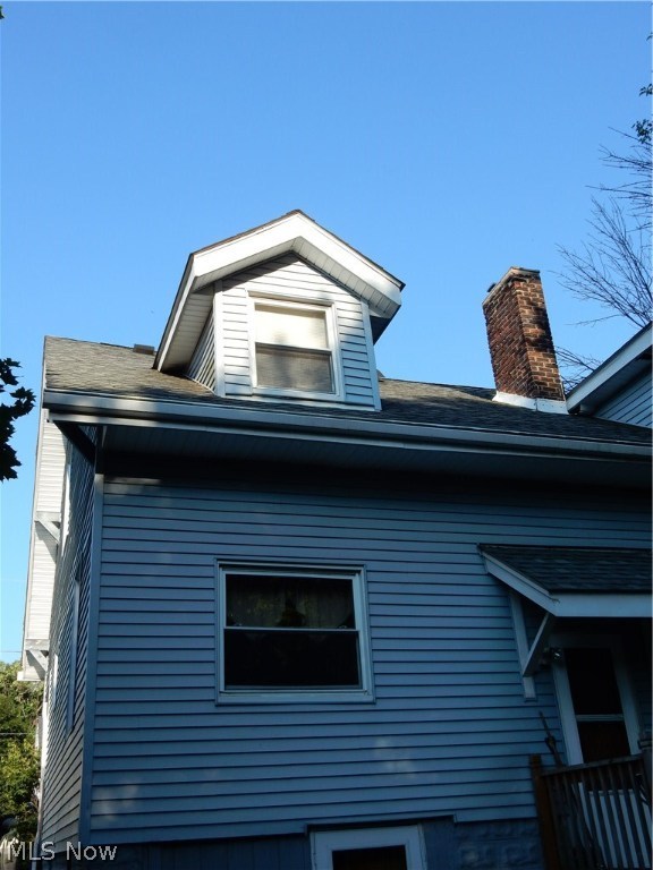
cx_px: 326
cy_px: 435
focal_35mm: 36
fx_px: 905
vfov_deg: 51.4
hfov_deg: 39.7
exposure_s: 1/400
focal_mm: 6.4
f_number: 4
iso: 125
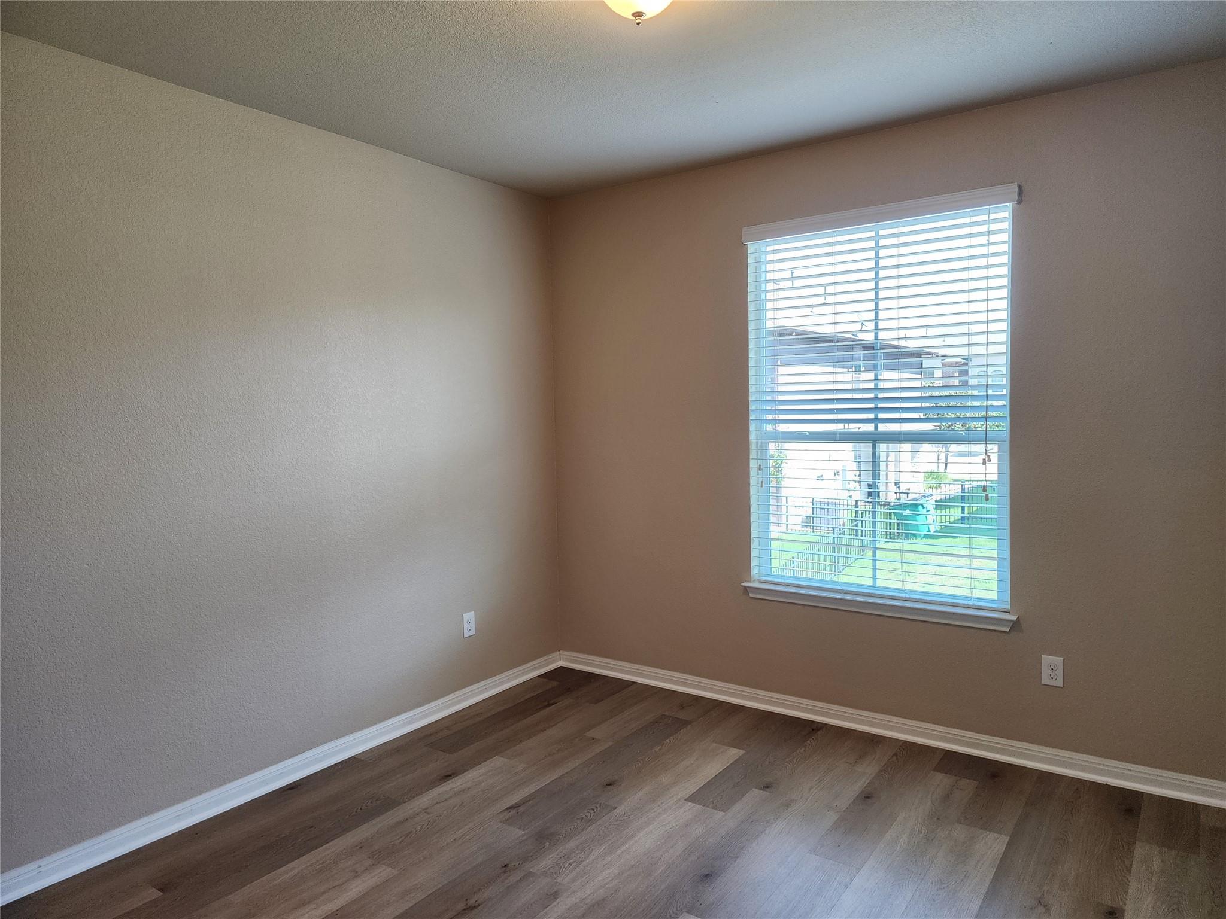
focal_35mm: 23
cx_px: 613
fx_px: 815
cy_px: 460
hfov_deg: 73.9
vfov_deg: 58.9
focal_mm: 6.4
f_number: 1.8
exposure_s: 1/120
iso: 160
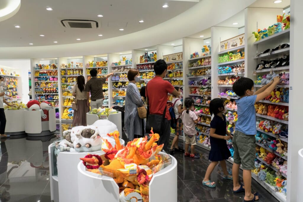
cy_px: 101
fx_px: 236
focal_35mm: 28
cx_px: 152
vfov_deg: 46.4
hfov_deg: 65.5
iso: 800
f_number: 5.6
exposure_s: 1/200
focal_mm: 19
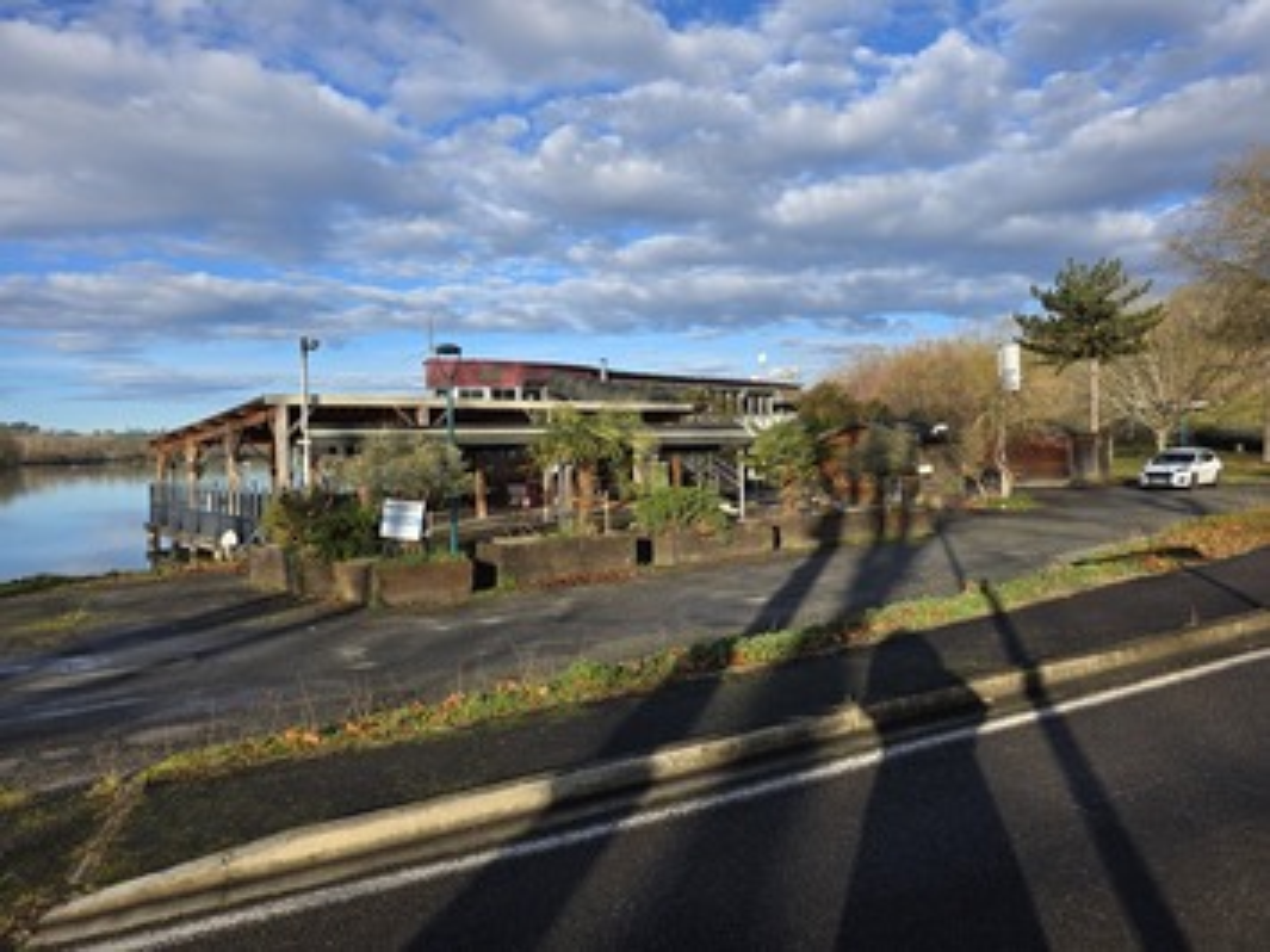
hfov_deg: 73.9
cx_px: 635
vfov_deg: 58.9
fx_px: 844
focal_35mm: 23
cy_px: 476
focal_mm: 6.3
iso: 80
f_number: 1.7
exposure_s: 1/3891
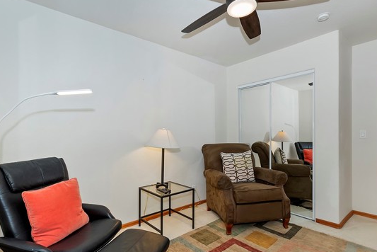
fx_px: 189
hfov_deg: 90.0
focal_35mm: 18
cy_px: 136
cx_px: 184
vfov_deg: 67.4
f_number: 8
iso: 400
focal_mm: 10
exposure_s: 1/30
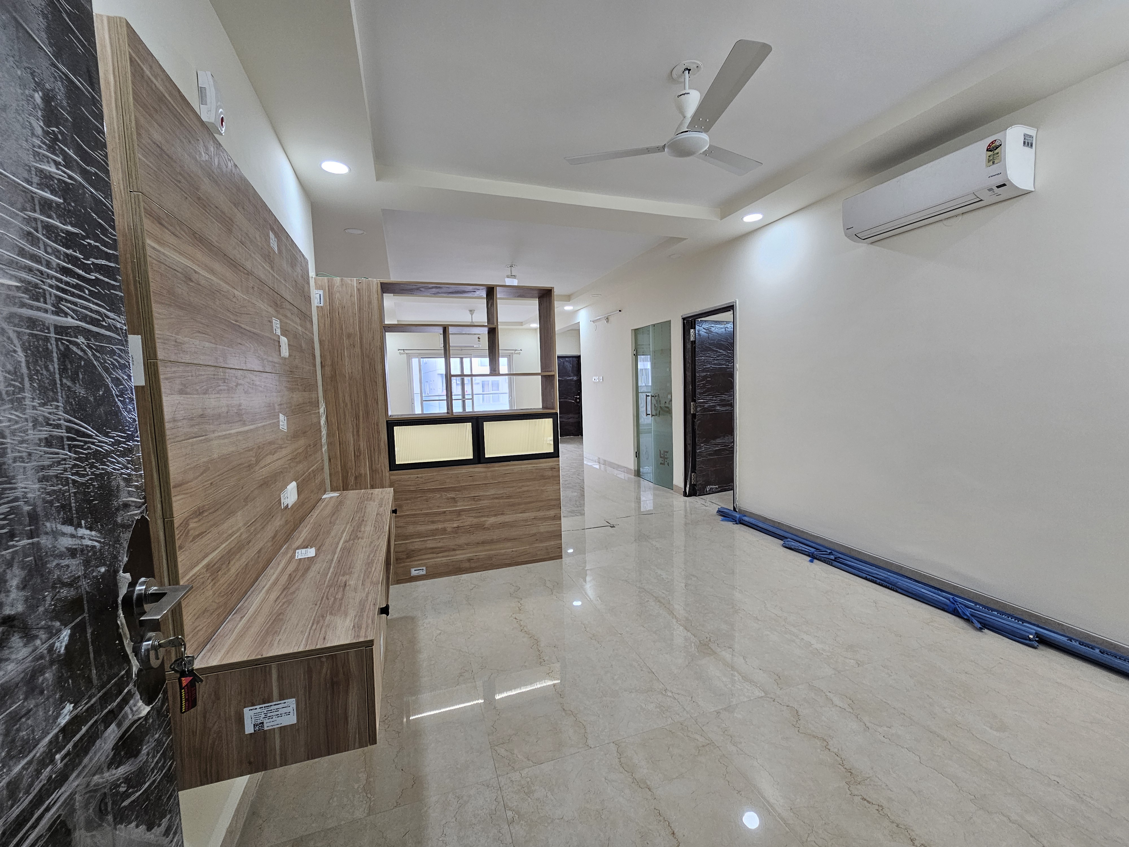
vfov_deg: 89.9
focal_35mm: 13
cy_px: 424
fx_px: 424
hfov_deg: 106.2
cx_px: 564
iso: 64
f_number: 2.2
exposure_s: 1/50
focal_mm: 2.2
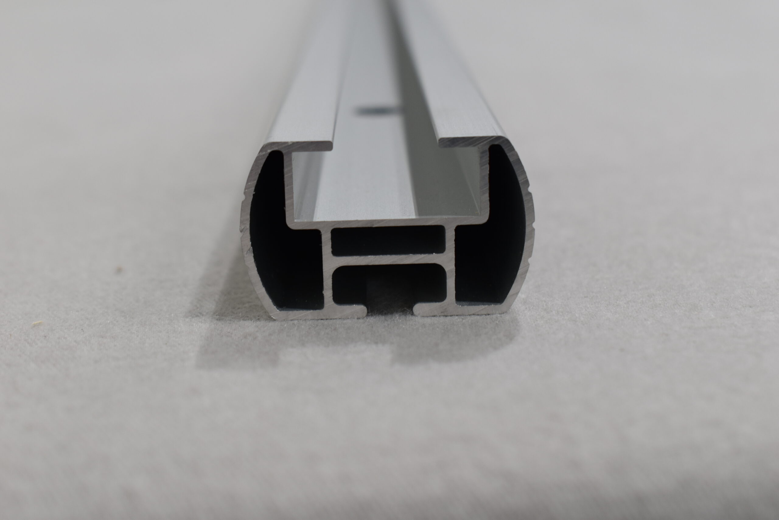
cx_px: 390
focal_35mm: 57
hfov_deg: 35.1
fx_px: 1233
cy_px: 260
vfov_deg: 23.8
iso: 400
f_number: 7.1
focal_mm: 38
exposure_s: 1/60
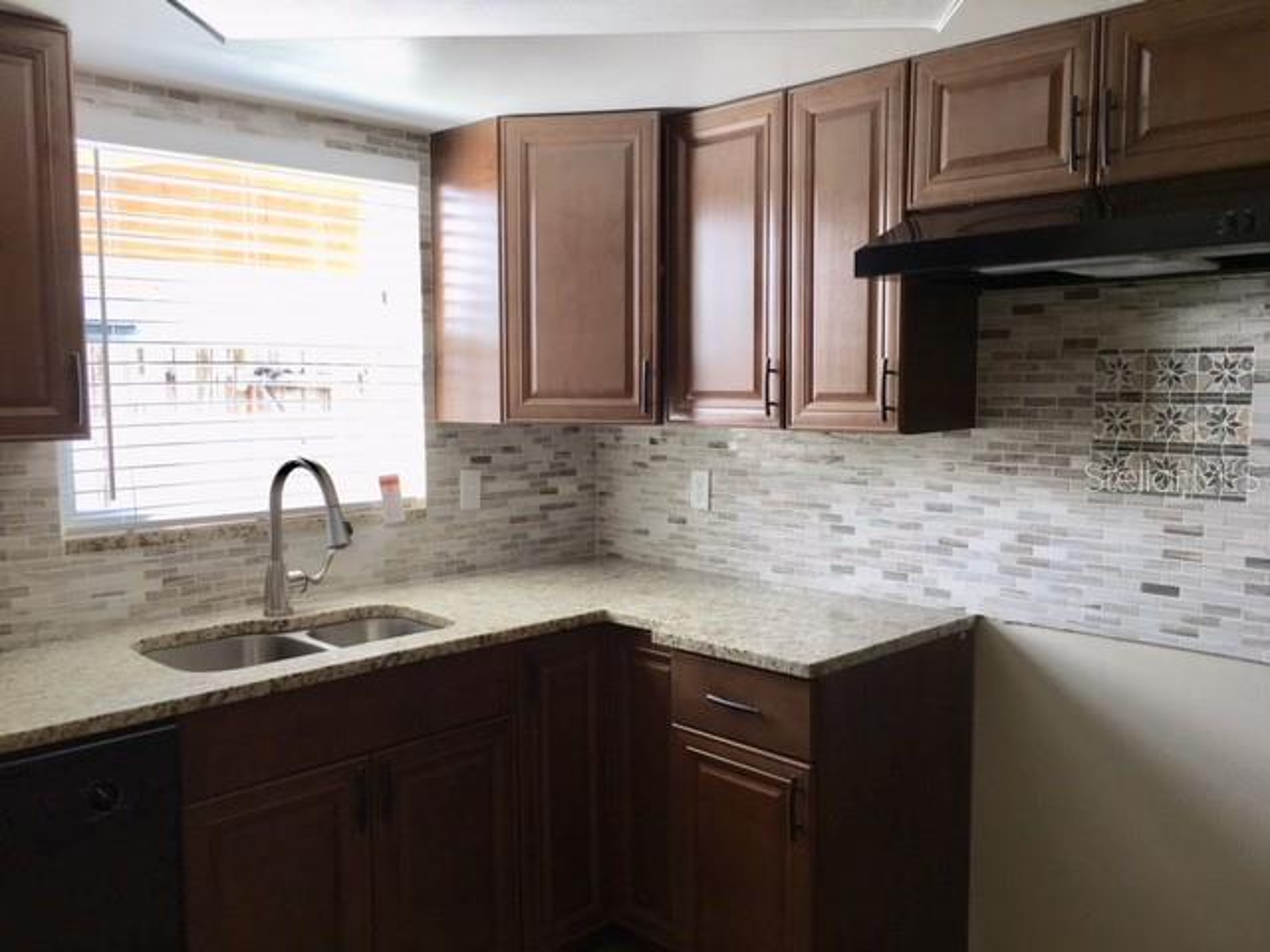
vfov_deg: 48.2
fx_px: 1064
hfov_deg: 61.7
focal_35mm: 29
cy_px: 476
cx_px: 635
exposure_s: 1/60
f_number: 2.2
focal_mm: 4.15
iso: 25
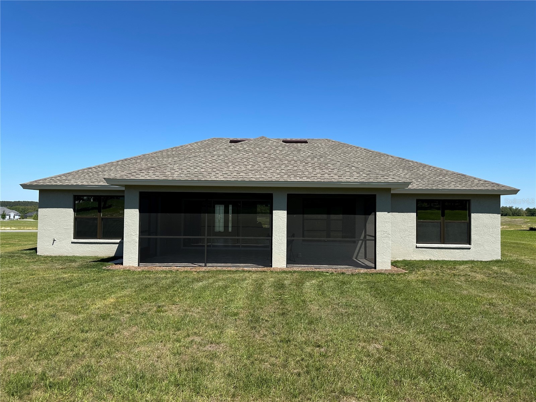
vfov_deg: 56.8
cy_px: 201
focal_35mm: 24
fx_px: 372
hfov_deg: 71.6
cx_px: 268
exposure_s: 1/3861
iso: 80
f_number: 1.78
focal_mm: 6.86
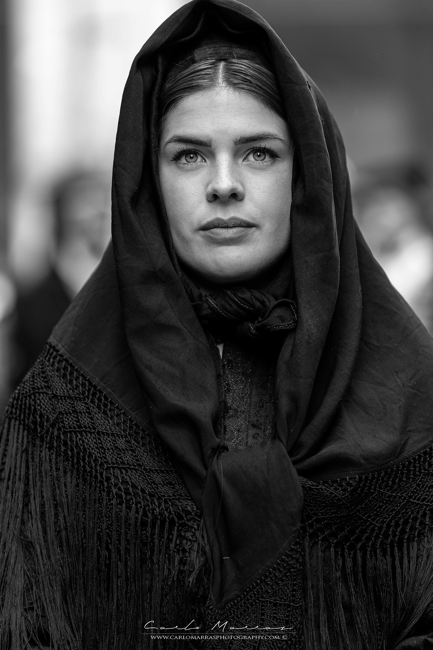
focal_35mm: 200
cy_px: 325
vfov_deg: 10.3
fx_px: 3606
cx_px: 216
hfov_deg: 6.9
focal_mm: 200
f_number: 3.5
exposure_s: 1/320
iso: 200
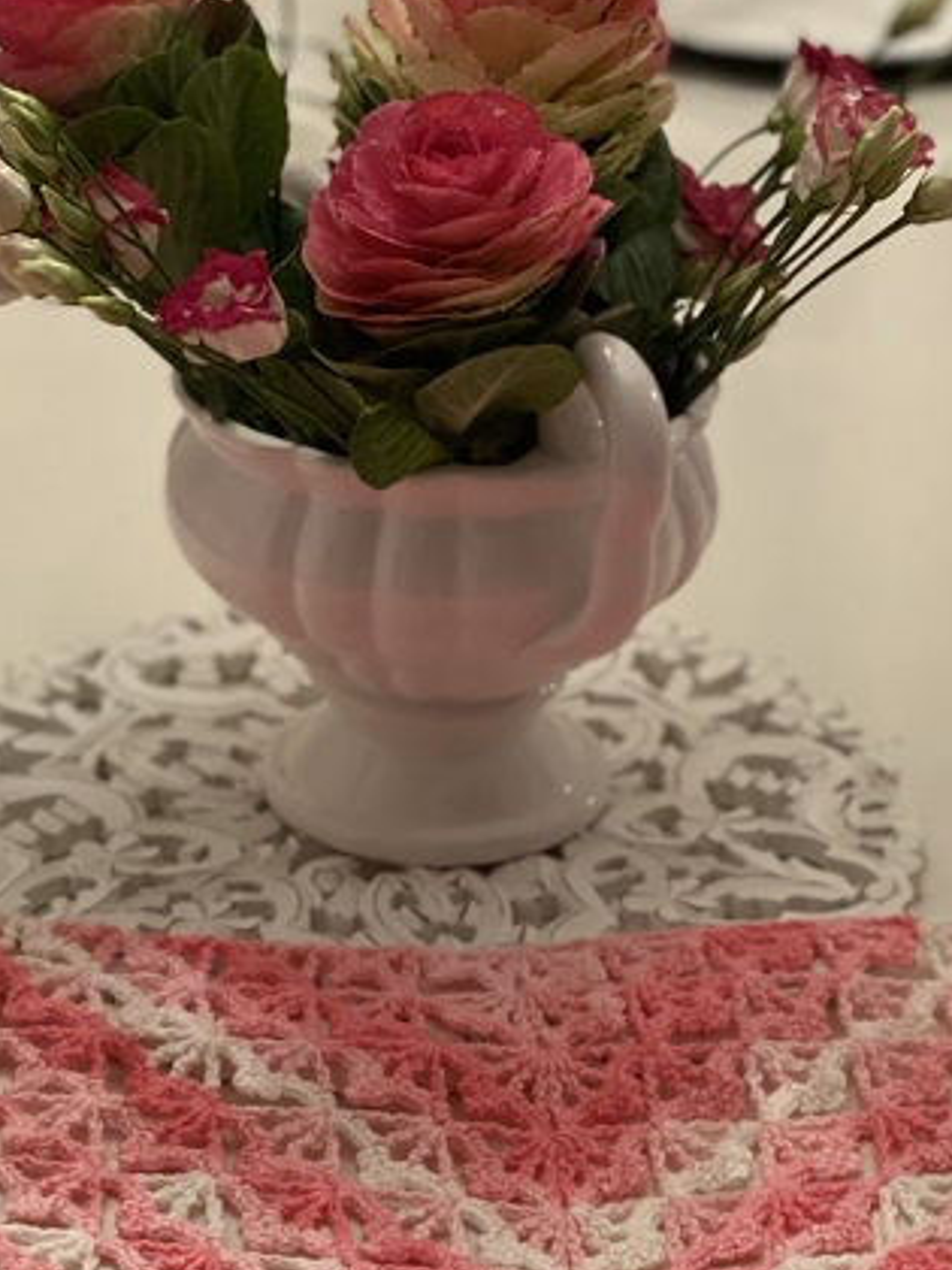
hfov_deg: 14.9
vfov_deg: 19.8
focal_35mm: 99
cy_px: 804
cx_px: 417
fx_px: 3630
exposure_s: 1/33
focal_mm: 6
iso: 160
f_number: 2
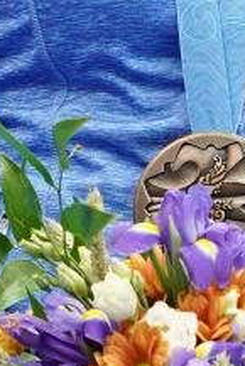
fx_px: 33825
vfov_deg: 0.6
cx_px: 331
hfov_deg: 0.4
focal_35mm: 3319
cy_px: 0
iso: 800
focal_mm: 400
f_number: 2.8
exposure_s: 1/500
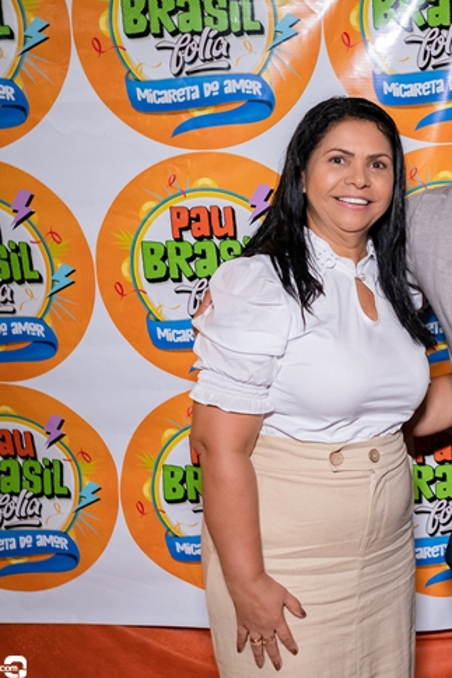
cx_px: 455
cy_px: 344
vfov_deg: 36.3
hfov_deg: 23.5
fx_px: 1036
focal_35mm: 55
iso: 2500
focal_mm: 24
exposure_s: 1/250
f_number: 2.8
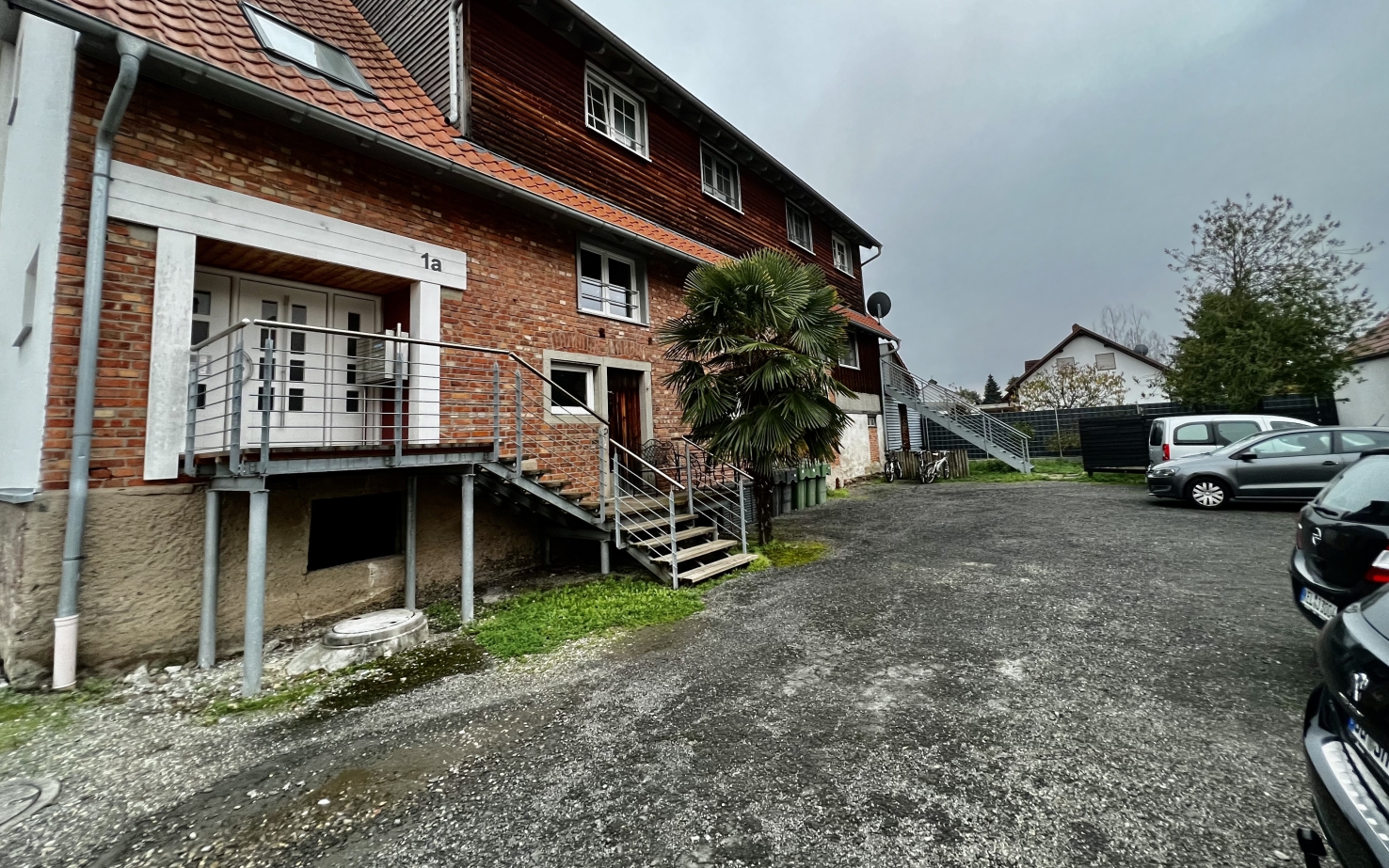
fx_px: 530
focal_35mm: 14
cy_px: 382
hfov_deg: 105.3
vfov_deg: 78.3
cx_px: 701
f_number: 1.8
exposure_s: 1/91
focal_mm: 1.57
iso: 250
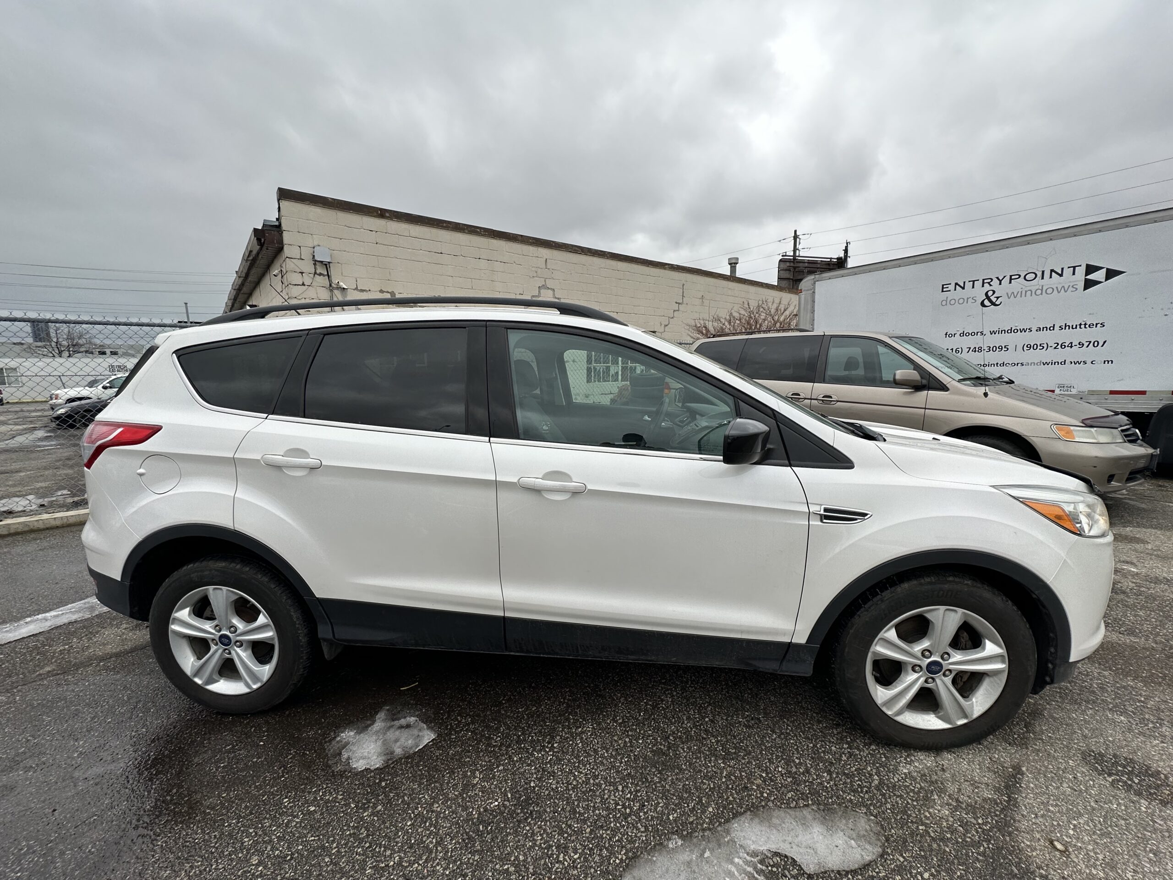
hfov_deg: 102.1
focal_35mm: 14
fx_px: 474
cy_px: 440
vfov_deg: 85.7
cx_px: 586
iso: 40
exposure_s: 1/338
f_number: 2.2
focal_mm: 2.22
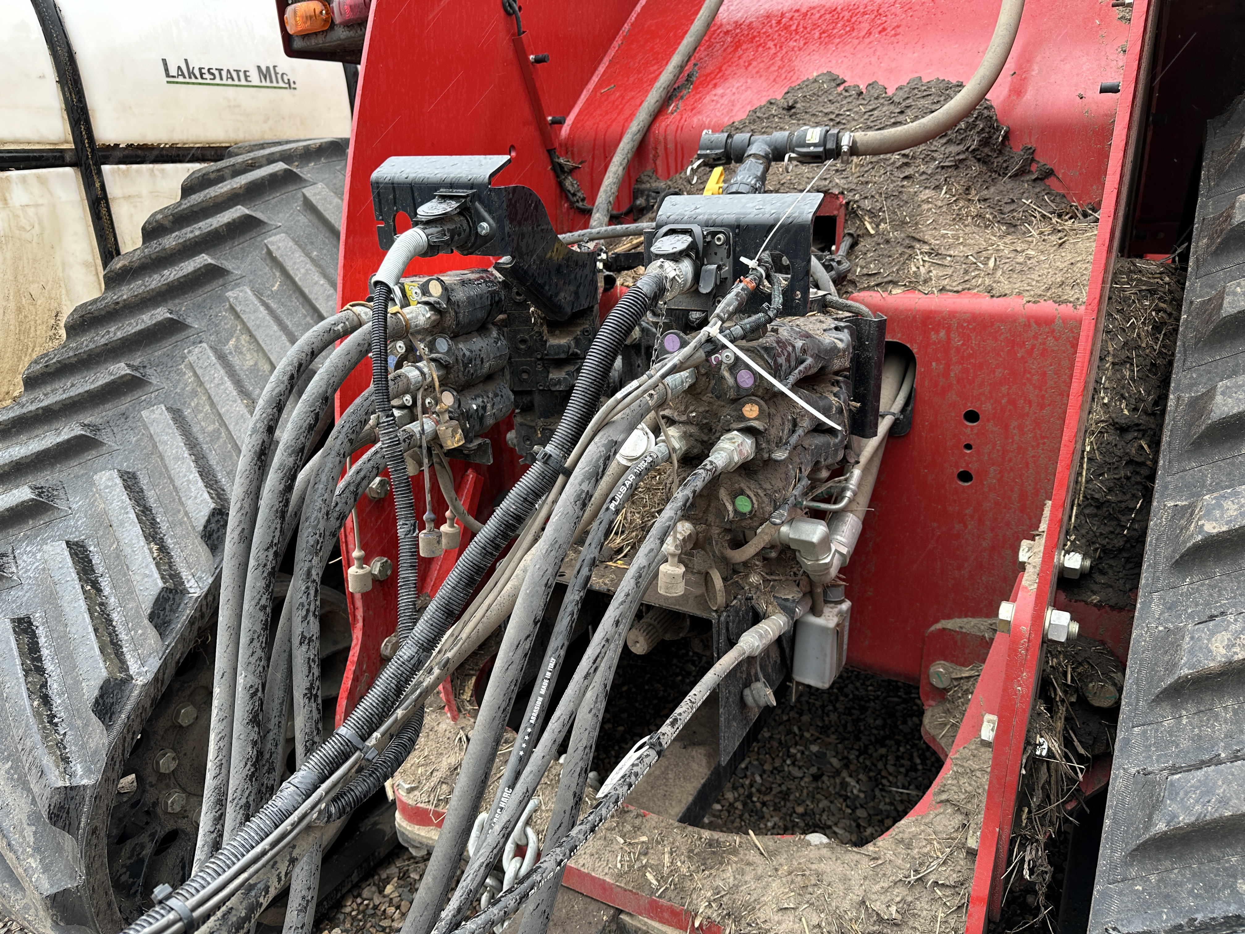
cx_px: 622
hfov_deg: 71.6
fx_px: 863
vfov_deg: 56.8
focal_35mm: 24
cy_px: 467
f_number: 1.78
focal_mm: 6.86
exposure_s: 1/127
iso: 64
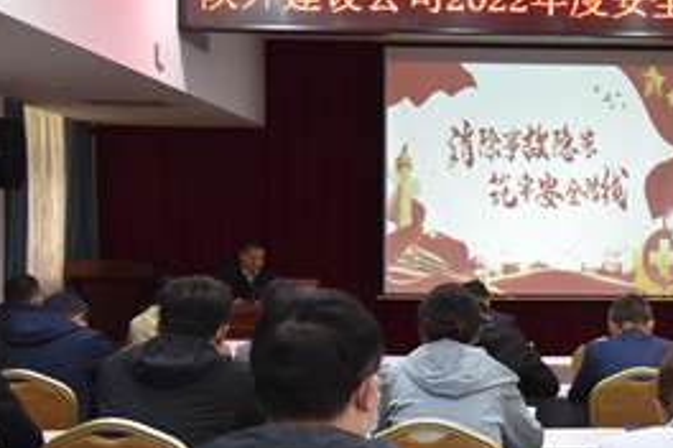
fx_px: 1346
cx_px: 607
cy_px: 256
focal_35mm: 72
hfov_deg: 27.1
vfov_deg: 18.9
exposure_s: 1/60
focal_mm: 38
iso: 1400
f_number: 4
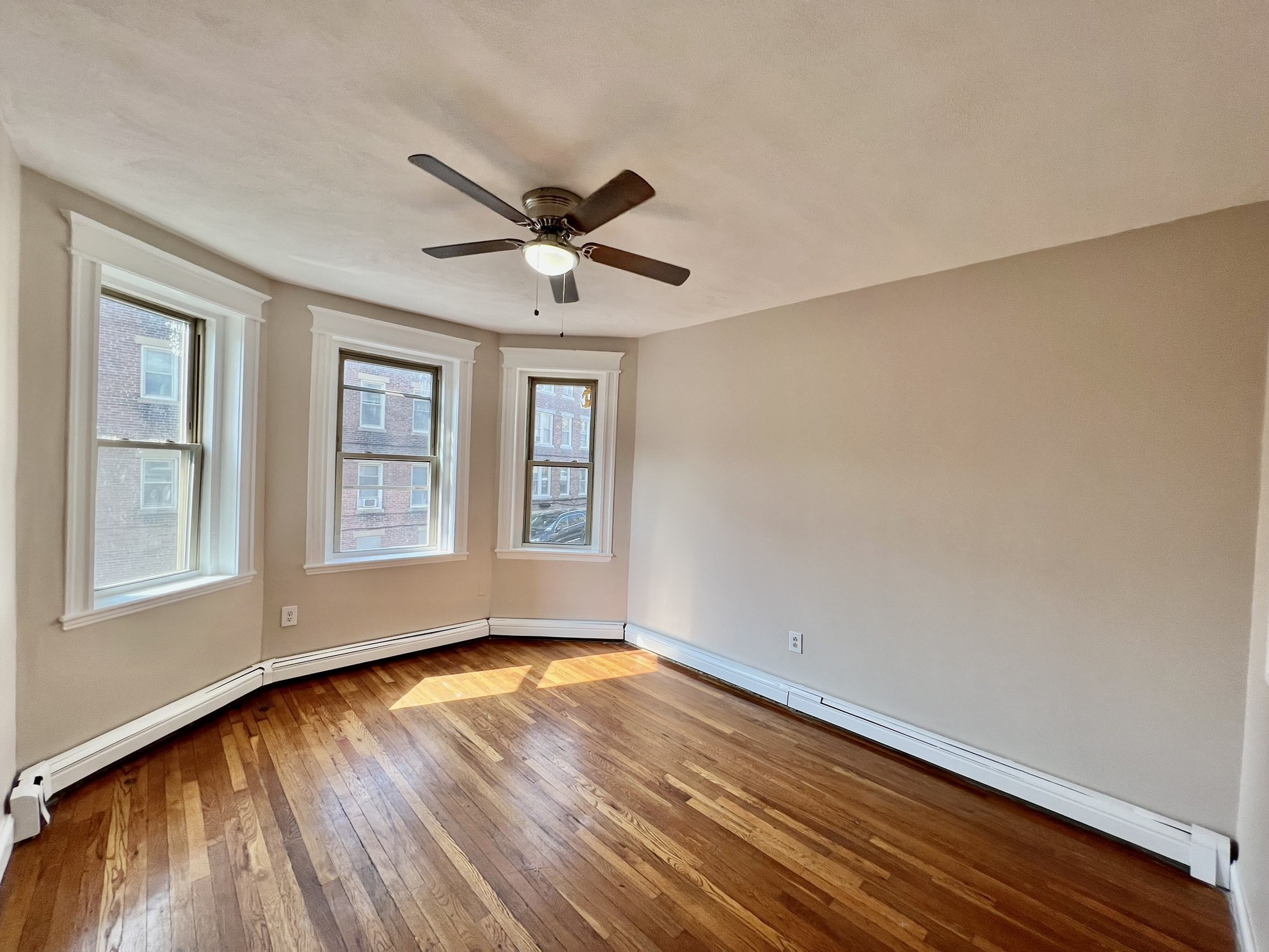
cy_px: 476
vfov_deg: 89.9
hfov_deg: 106.2
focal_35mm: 13
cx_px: 634
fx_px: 477
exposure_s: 1/120
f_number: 1.8
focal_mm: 1.57
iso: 40
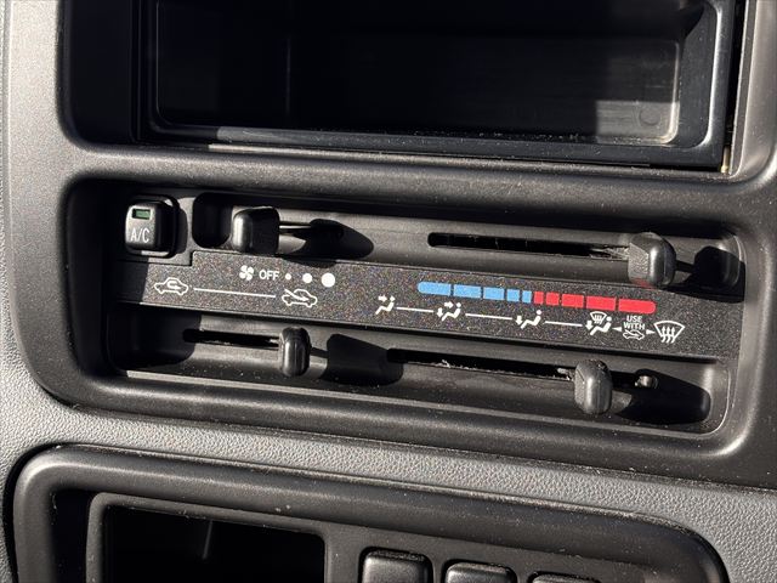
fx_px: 1167
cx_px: 388
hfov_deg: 36.8
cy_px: 292
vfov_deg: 28.0
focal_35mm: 52
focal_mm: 5.96
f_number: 1.6
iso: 32
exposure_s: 1/553
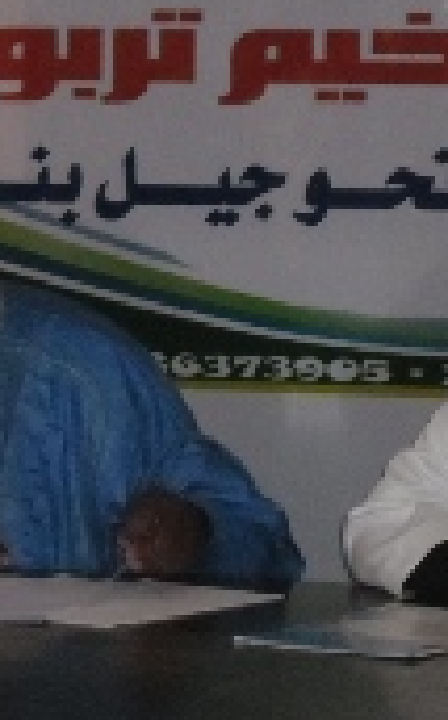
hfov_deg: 6.2
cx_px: 130
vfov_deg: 9.9
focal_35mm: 212
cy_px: 167
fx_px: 4155
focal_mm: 15.4
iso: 400
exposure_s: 1/60
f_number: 4.3
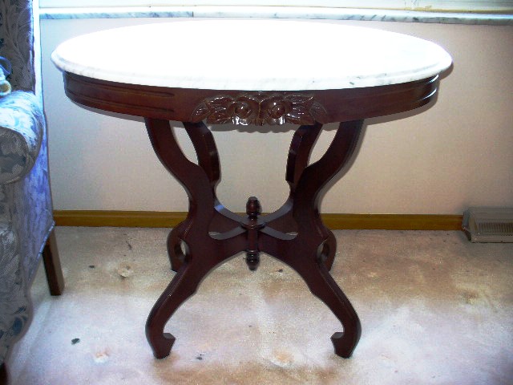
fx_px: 548
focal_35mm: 37
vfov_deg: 38.7
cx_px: 256
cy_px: 192
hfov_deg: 50.1
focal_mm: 6.1
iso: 100
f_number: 2.8
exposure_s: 1/30
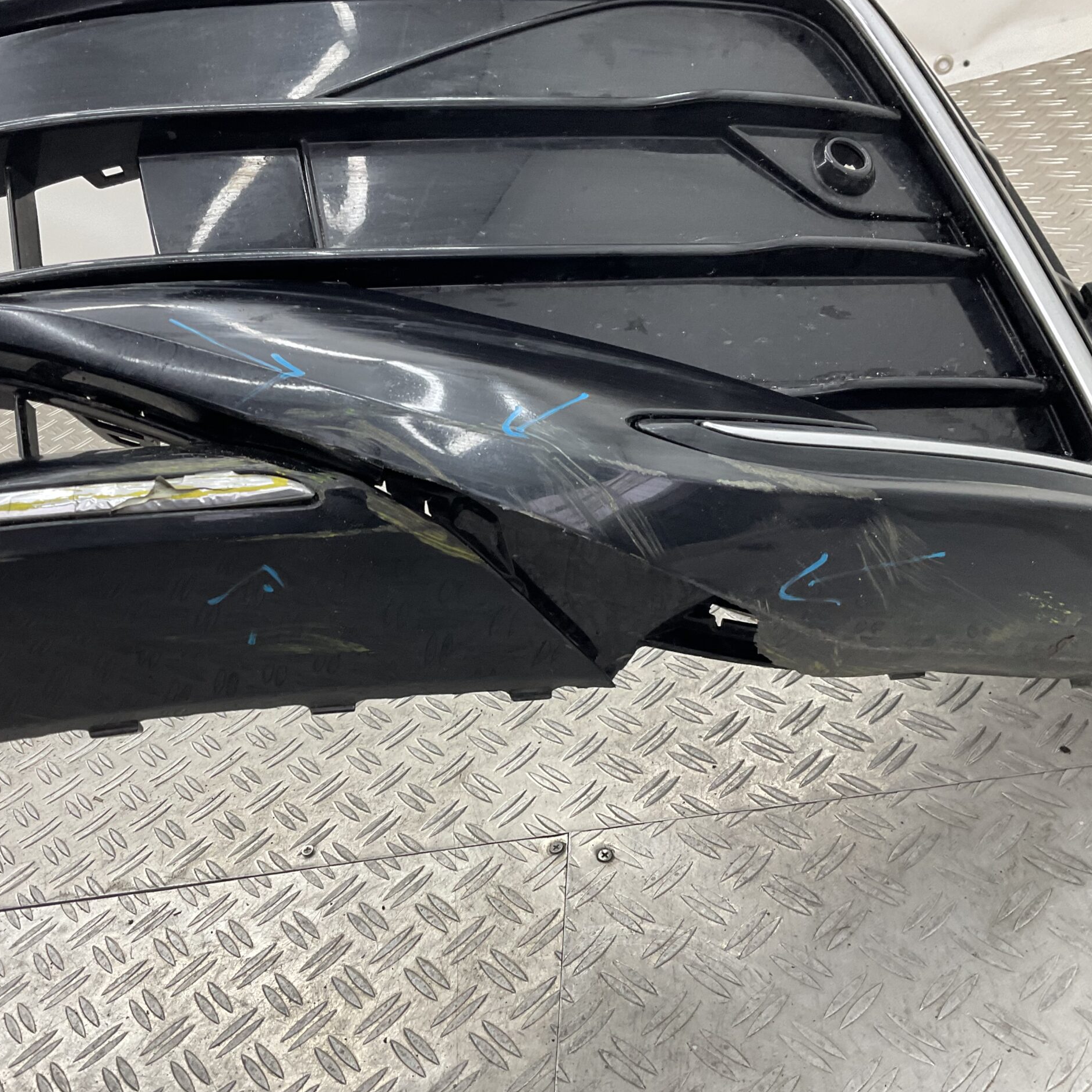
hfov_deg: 47.0
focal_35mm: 35
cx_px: 451
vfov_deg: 47.2
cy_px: 546
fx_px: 1249
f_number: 1.8
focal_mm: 3
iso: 64
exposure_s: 1/100
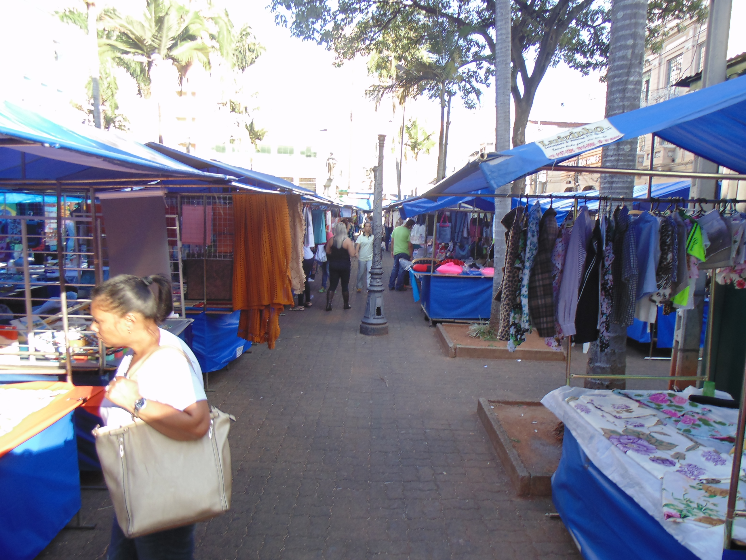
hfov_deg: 69.4
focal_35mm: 25
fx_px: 539
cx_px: 373
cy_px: 280
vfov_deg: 54.9
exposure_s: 1/60
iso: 80
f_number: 3.1
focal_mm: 4.5
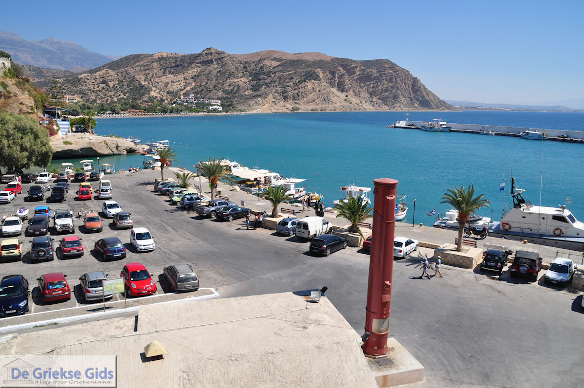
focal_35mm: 27
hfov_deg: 67.4
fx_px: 437
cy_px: 194
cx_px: 292
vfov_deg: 47.8
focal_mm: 18
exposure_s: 1/500
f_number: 9
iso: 200
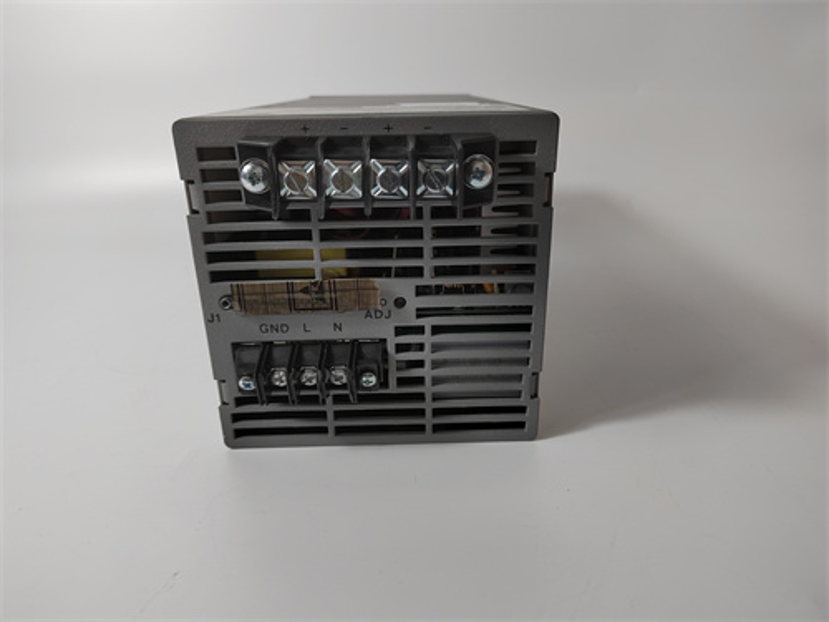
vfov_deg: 58.9
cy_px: 311
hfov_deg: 73.9
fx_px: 551
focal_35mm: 23
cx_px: 414
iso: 363
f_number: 1.9
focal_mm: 5.52
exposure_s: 1/100
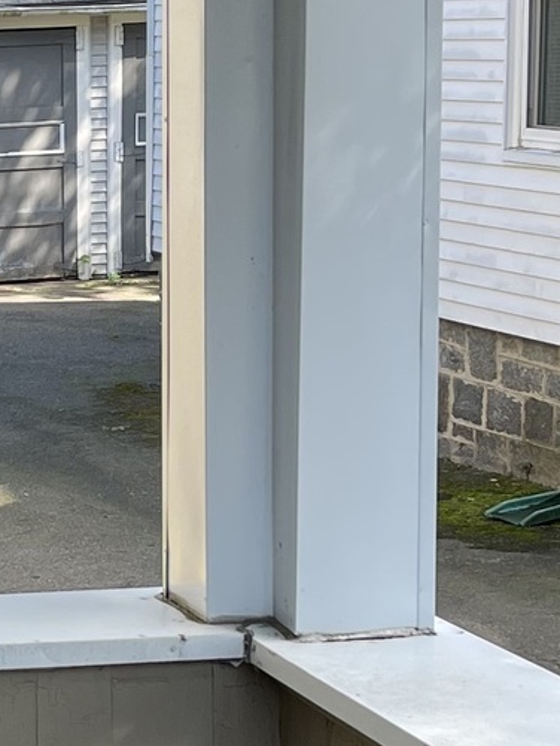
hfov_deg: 12.4
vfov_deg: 17.1
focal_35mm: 115
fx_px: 2479
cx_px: -211
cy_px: 435
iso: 32
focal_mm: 5.1
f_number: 1.6
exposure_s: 1/396
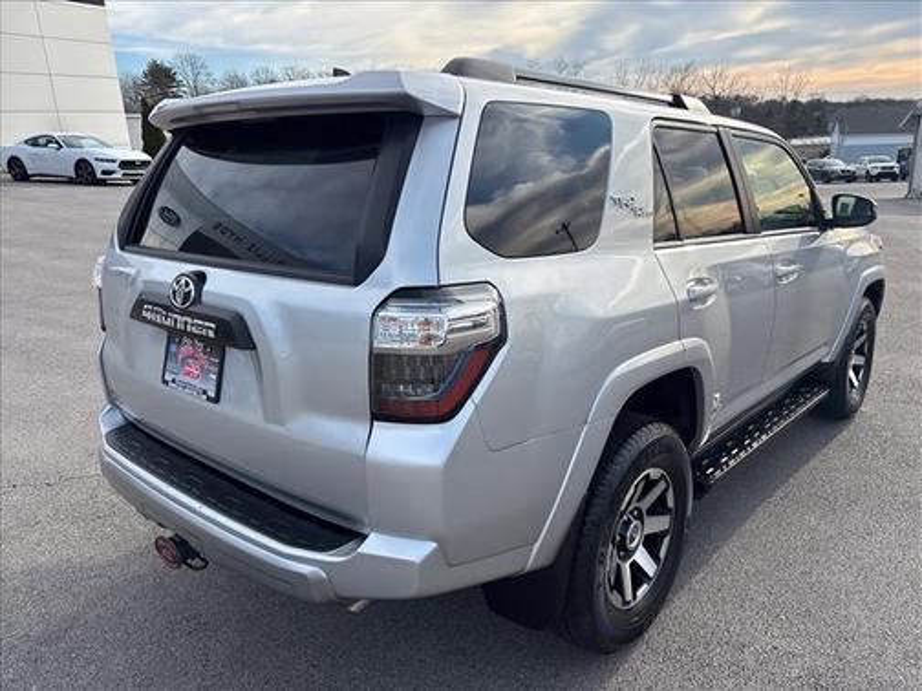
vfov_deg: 53.1
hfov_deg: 67.3
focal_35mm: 26
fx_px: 693
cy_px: 346
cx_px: 461
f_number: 1.6
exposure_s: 1/1364
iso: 50
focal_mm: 5.96
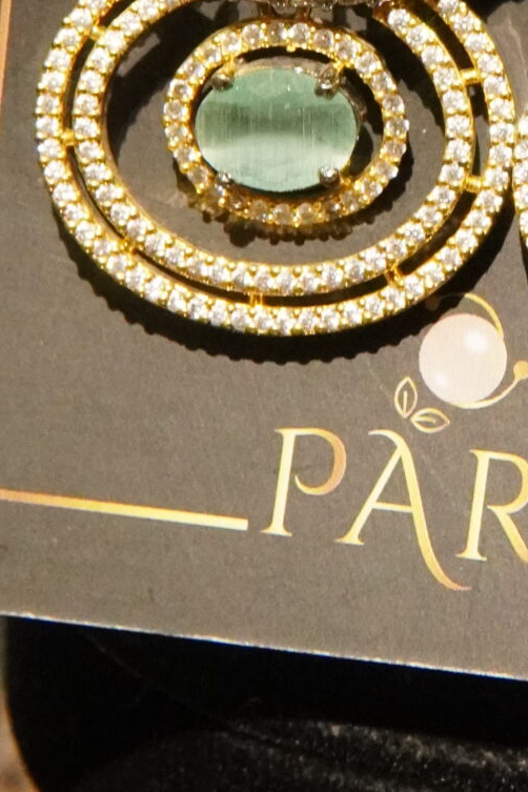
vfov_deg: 13.3
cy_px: 16
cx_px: 567
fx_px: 3366
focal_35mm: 153
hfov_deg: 8.9
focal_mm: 30
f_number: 9
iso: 6400
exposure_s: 1/80
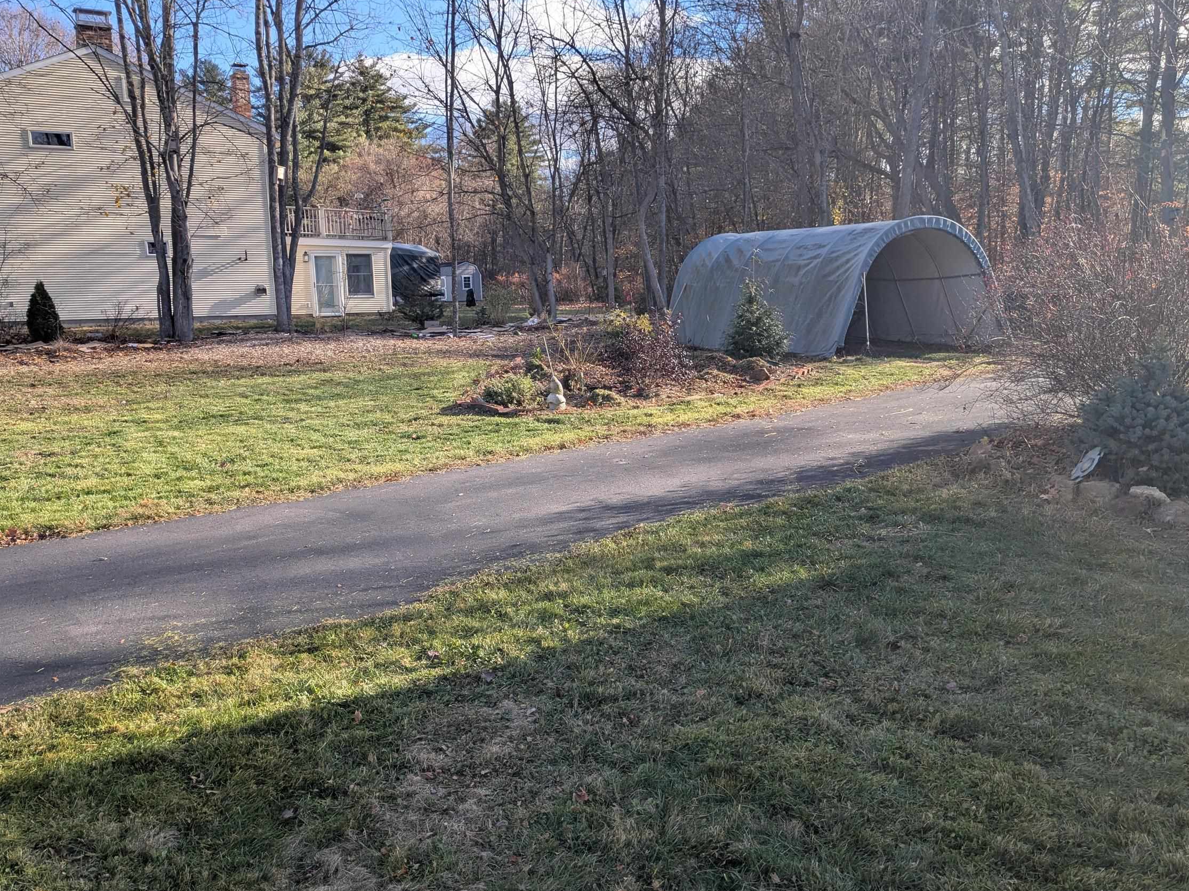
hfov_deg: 58.2
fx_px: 1065
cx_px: 665
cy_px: 455
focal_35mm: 31
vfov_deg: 45.4
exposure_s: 1/1114
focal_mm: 4.38
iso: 53
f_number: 1.73
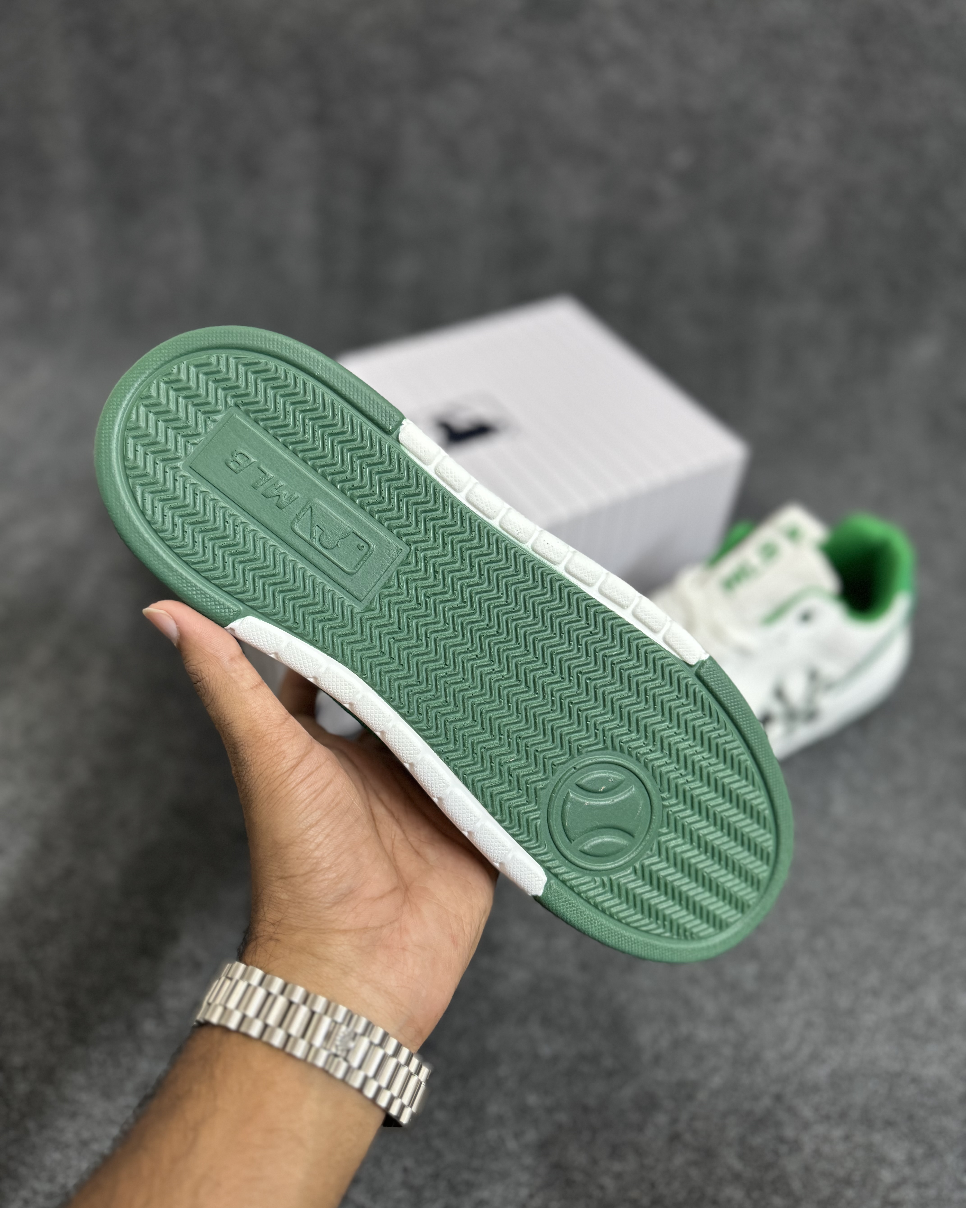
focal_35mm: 25
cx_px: 483
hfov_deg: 56.8
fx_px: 893
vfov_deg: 68.1
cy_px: 587
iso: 400
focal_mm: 6.76
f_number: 1.78
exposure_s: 1/50
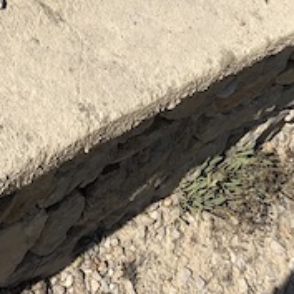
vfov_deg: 18.1
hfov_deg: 18.8
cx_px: 42
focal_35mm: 91
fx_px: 874
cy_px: -65
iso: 25
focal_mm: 3.99
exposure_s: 1/5348
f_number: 1.8
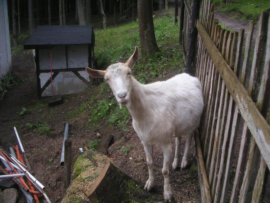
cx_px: 135
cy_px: 102
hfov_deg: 49.0
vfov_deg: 37.7
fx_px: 296
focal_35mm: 38
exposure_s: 1/125
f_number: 2.8
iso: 50
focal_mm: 6
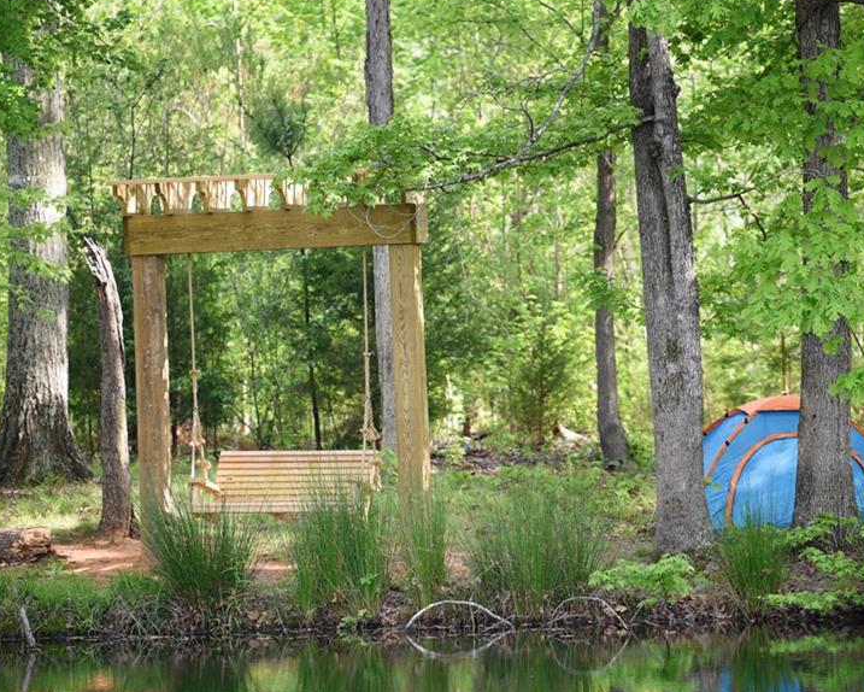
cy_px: 355
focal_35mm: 268
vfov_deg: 5.8
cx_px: 433
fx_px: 6855
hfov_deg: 7.2
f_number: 2.8
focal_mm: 200
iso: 200
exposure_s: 1/320
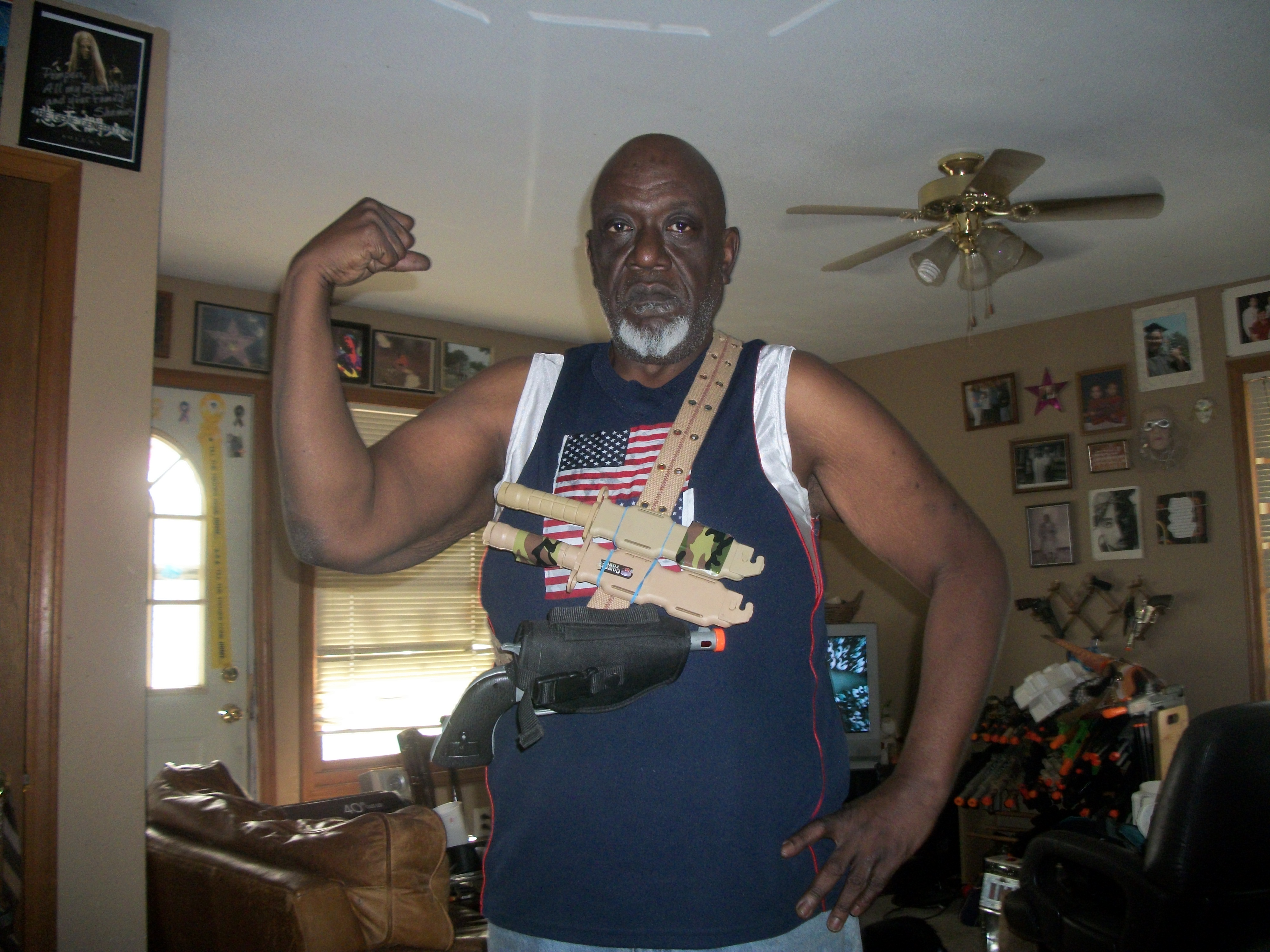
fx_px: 1174
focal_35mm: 32
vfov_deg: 44.2
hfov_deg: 56.8
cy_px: 476
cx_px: 635
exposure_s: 1/30
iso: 160
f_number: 2.9
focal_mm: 5.7
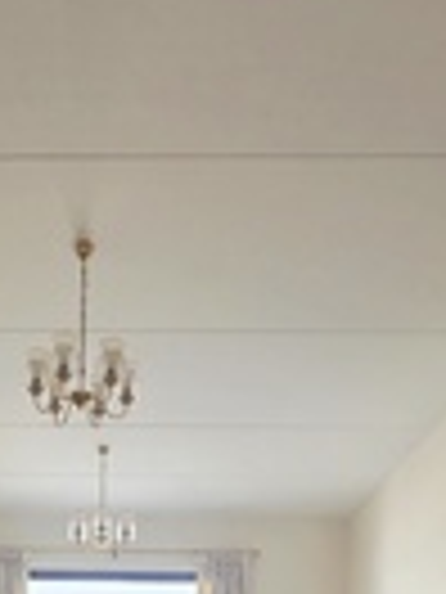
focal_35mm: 45
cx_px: 101
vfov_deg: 32.9
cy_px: 745
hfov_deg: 31.5
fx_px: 773
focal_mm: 2.2
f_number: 1.9
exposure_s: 1/101
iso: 125
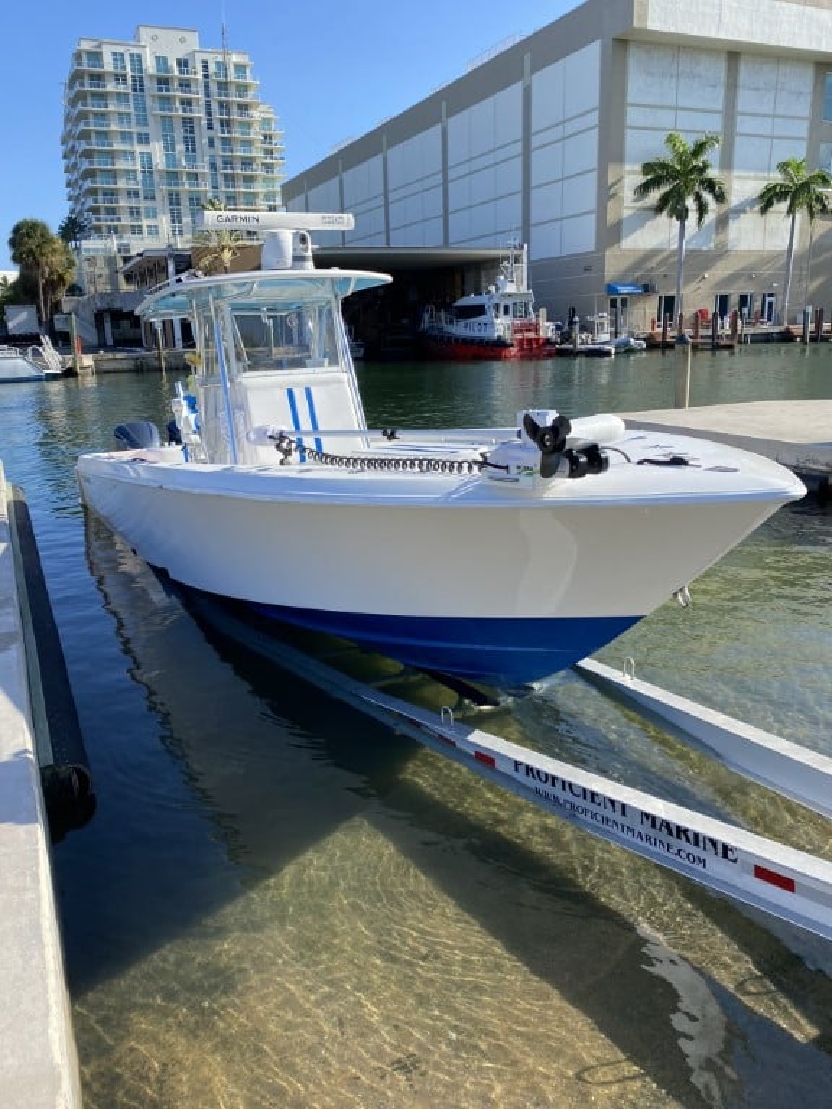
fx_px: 833
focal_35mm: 26
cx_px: 416
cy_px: 554
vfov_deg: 67.3
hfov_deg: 53.1
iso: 32
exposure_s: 1/1429
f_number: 1.8
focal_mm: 4.25
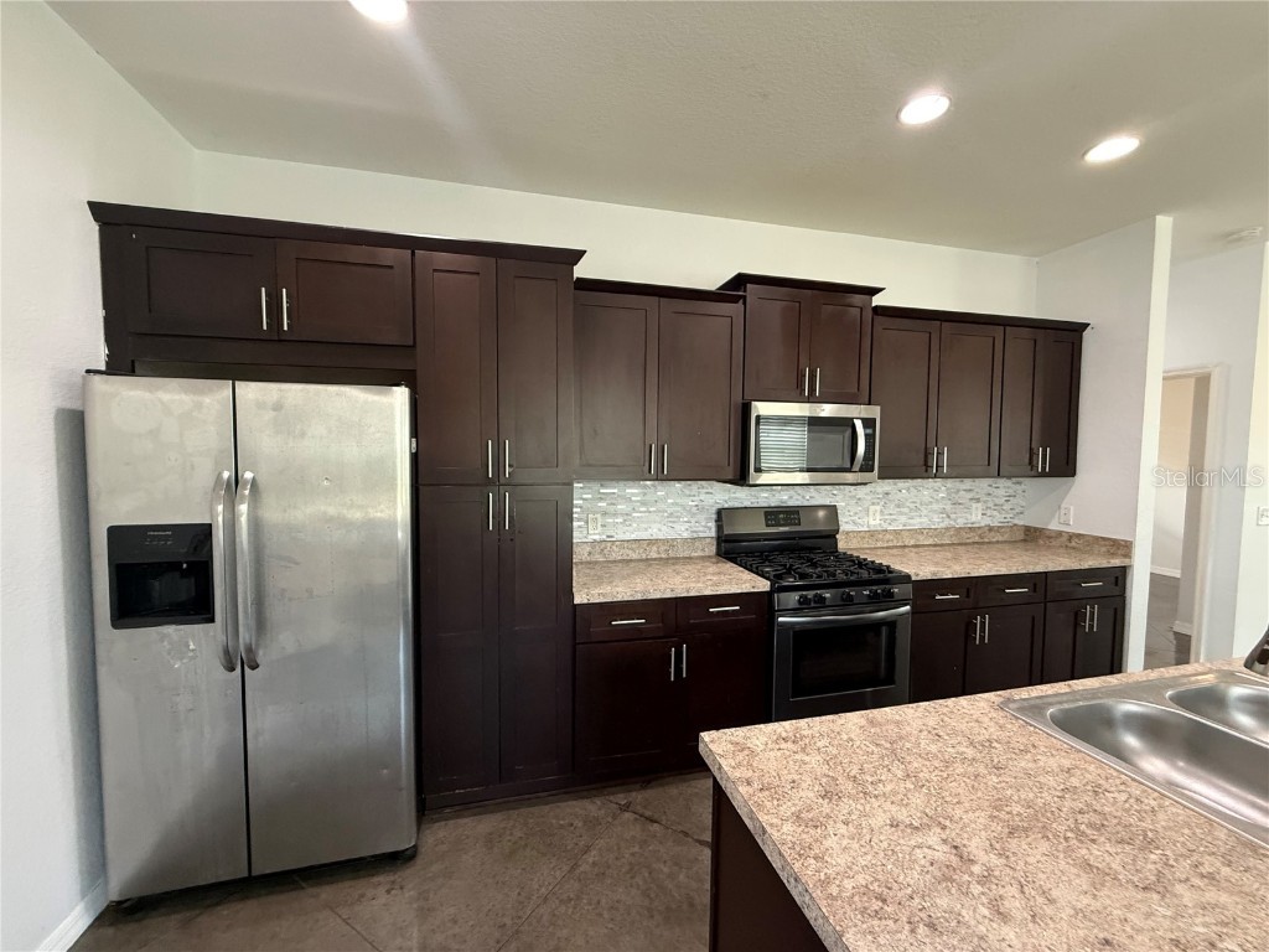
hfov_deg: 102.1
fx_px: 513
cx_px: 634
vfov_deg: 85.7
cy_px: 476
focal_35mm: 14
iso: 500
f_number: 2.2
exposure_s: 1/60
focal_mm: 2.22
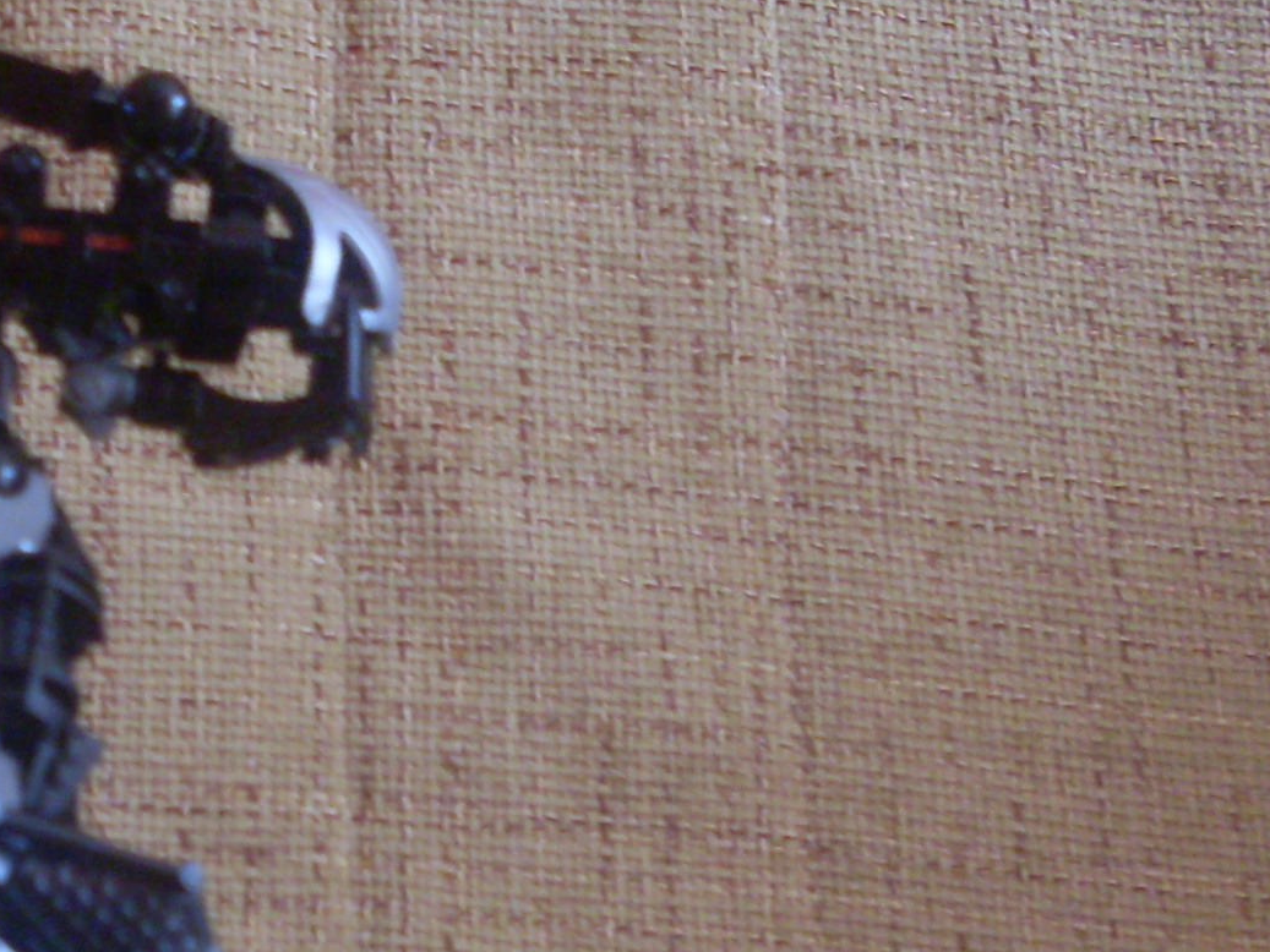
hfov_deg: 20.1
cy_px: 908
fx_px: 3486
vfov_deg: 15.3
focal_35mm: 95
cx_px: 65
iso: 200
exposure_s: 1/45
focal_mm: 6.3
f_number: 2.8
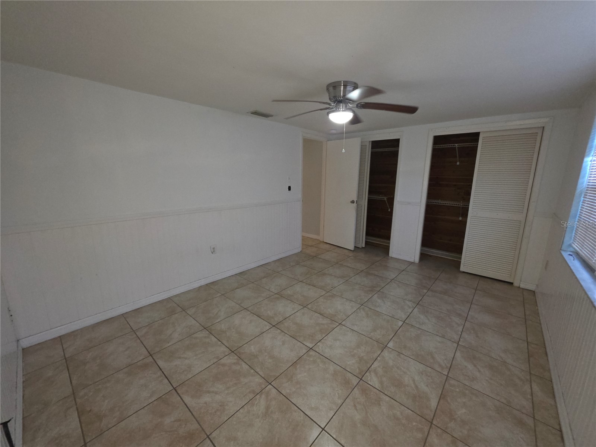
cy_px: 224
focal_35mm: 13
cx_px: 298
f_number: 1.9
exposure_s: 1/40
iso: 250
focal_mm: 2.2
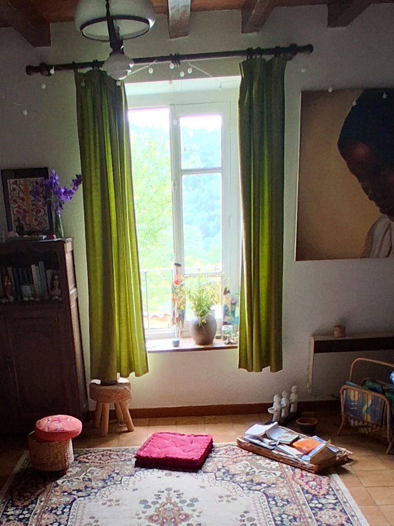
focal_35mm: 37
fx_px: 562
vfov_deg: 47.3
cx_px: 135
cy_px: 423
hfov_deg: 38.3
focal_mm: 1.4
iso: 200
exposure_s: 1/50
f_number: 2.2
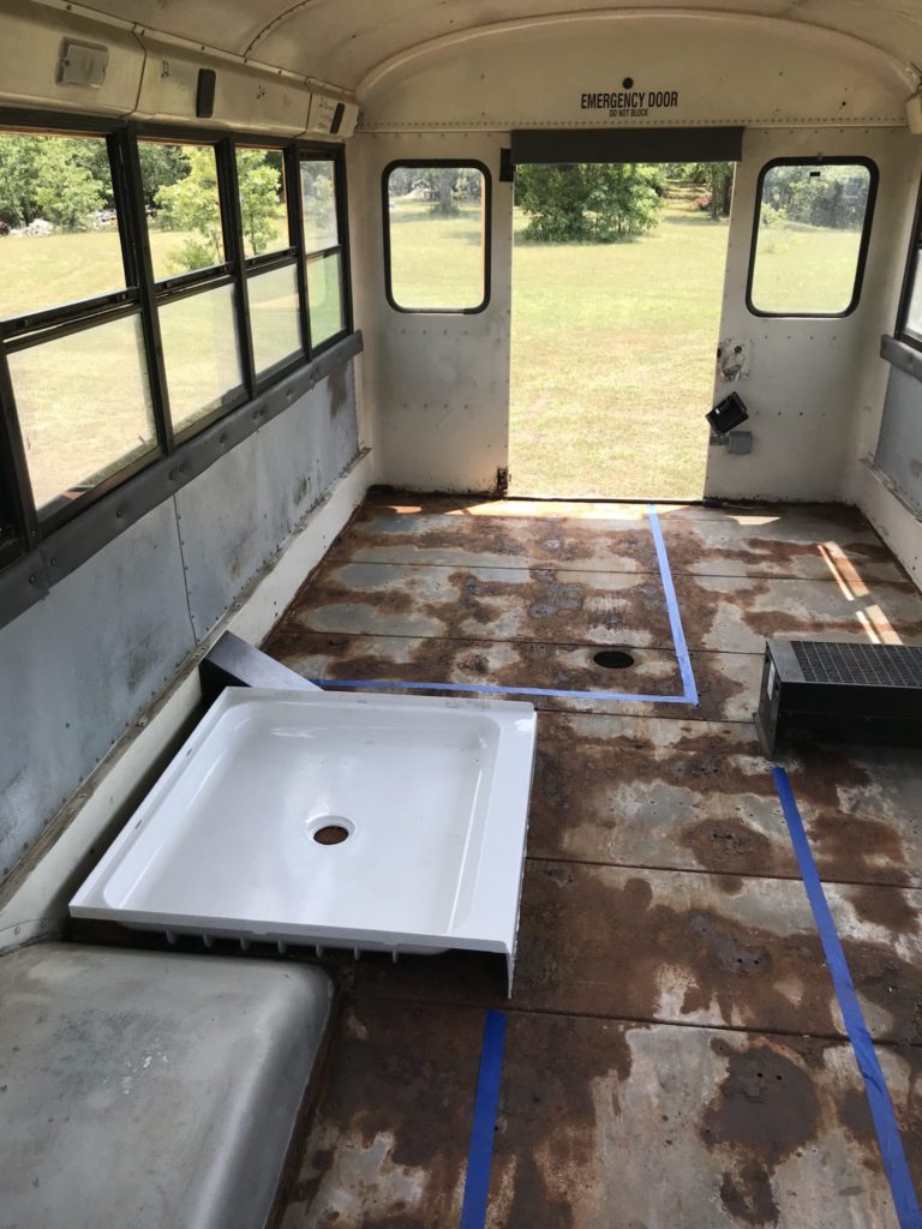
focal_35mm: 28
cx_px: 461
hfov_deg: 49.7
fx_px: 994
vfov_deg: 63.4
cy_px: 614
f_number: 1.8
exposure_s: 1/429
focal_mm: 3.99
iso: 20
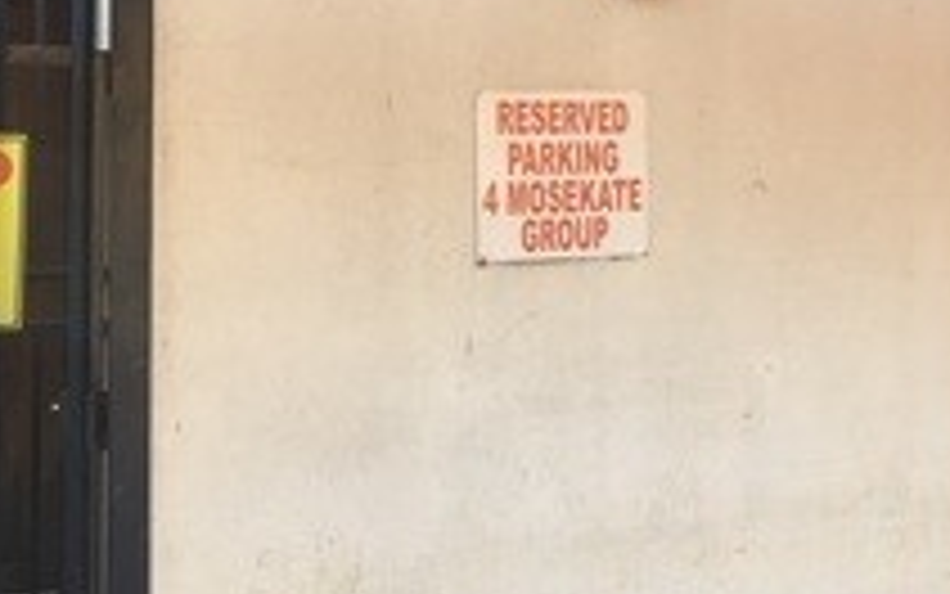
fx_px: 1891
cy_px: 142
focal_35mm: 73
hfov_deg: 25.6
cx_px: 1103
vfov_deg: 17.8
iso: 40
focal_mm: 4.15
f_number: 2.2
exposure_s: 1/100
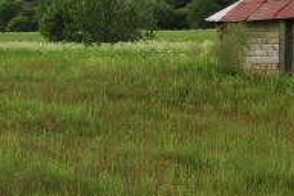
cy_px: 32
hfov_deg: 12.5
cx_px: 234
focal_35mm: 164
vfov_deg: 8.4
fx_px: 1339
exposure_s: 1/320
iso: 200
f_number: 9
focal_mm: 70
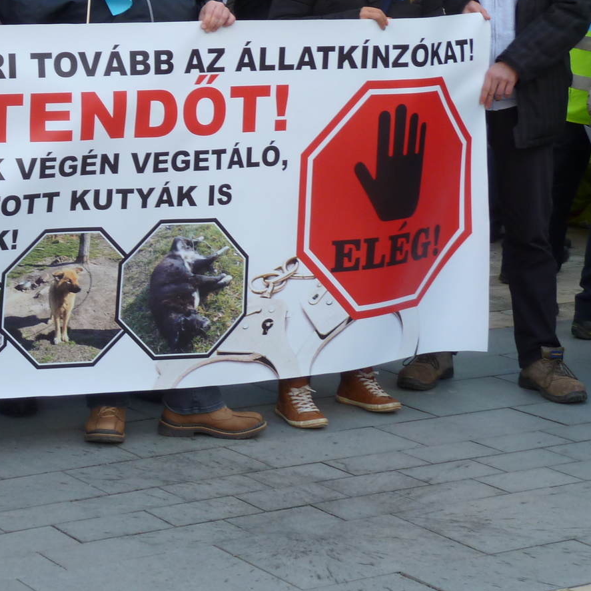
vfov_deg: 17.7
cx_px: 15
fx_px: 1893
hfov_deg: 17.4
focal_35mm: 98
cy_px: 177
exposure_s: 1/125
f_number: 3.8
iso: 80
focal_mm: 7.9
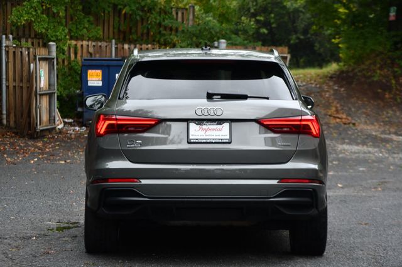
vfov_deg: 10.1
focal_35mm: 135
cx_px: 201
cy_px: 134
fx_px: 1507
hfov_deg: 15.2
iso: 400
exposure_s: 1/250
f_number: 5
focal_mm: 90
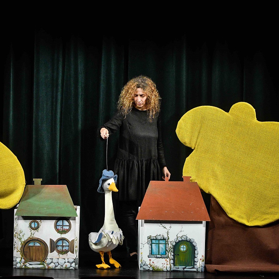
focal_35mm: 150
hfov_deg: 11.6
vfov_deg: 11.6
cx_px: 112
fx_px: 1368
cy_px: 140
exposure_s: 1/1000
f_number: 3.5
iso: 2000
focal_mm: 78
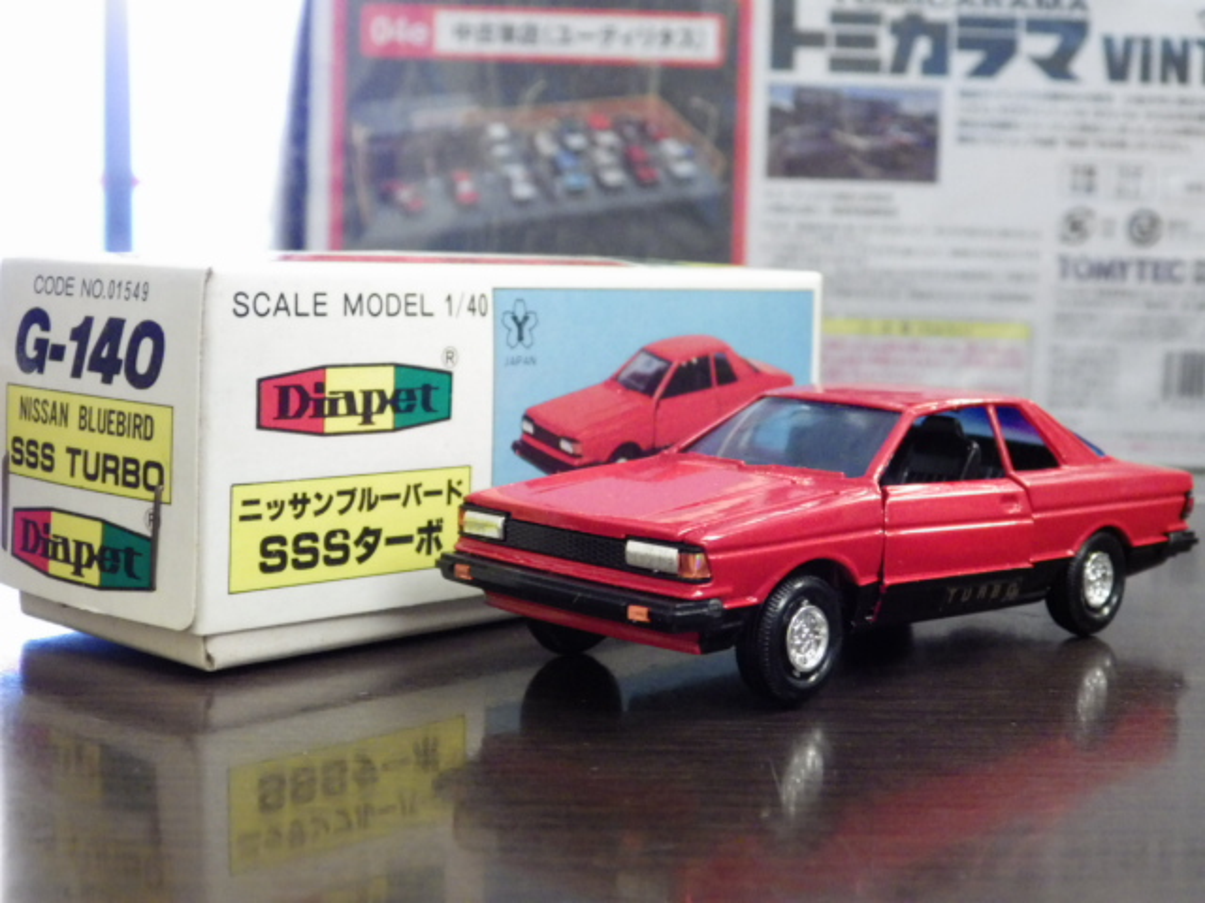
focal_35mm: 59
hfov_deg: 32.7
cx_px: 602
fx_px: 2054
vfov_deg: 24.8
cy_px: 452
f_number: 4
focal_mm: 10.7
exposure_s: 1/30
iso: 800
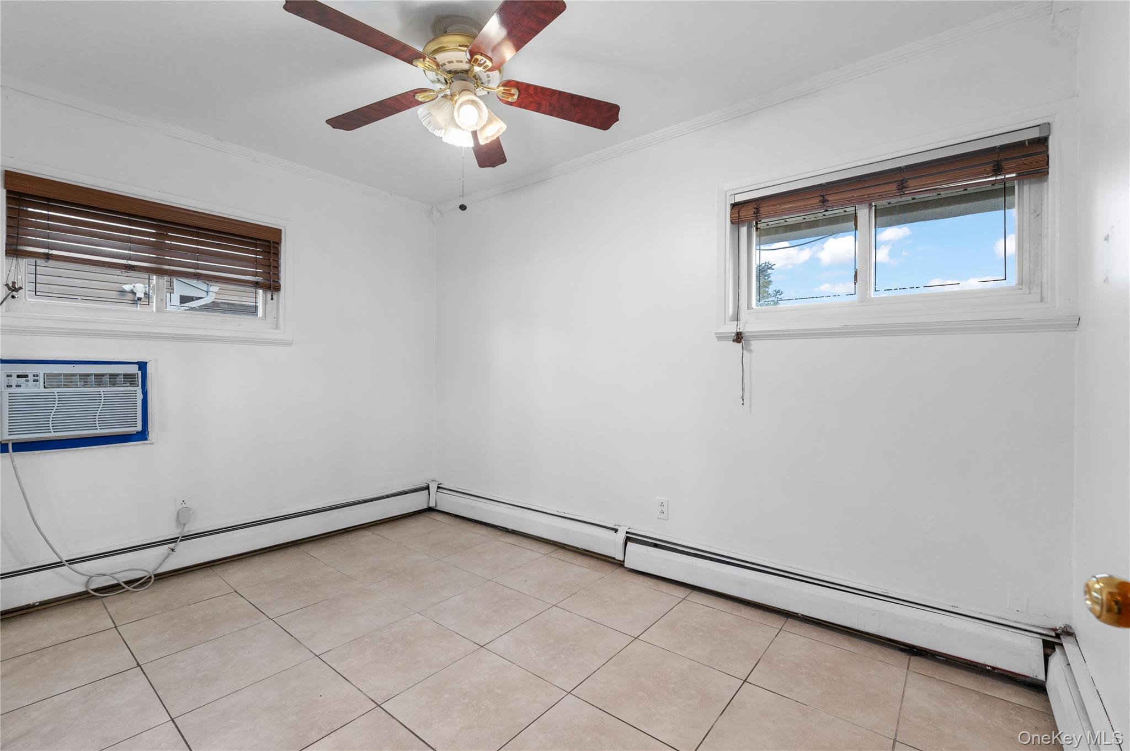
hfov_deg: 100.4
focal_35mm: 15
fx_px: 470
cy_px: 376
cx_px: 565
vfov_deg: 77.2
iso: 500
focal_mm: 15
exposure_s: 1/25
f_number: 8
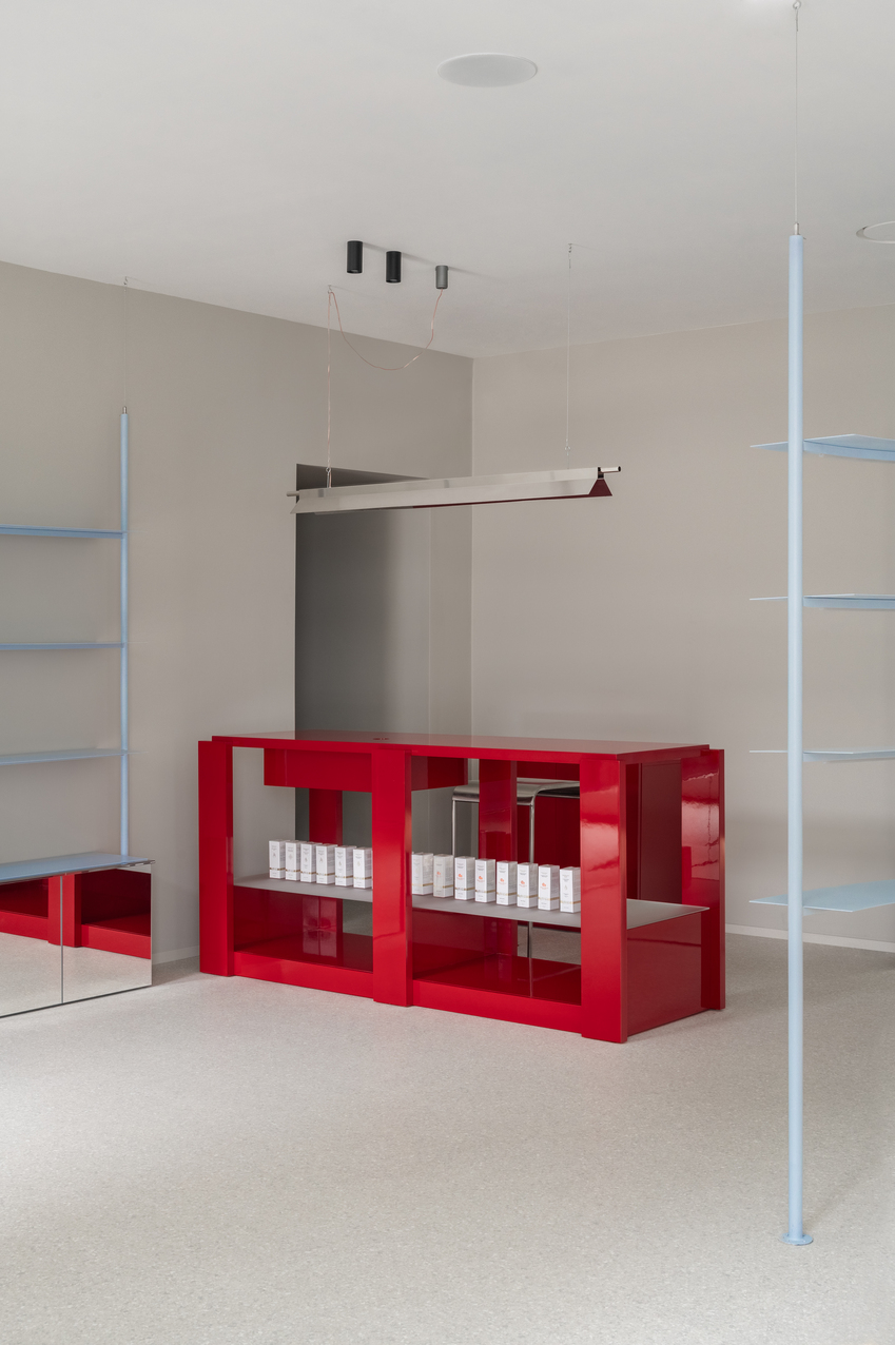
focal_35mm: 44
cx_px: 448
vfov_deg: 44.5
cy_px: 672
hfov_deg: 30.5
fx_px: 1643
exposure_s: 1/8
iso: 640
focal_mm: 44
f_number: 11
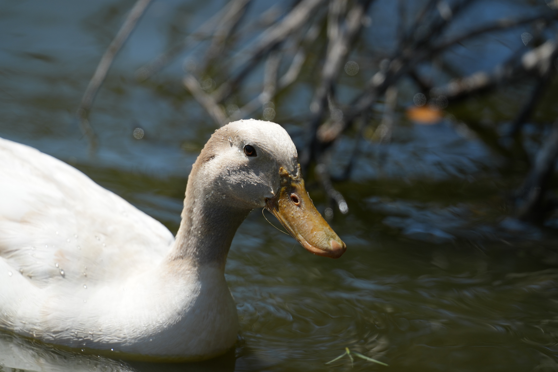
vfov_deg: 2.3
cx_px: 279
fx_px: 9299
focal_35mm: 600
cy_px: 186
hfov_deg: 3.4
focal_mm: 600
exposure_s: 1/1250
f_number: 5.6
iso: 320
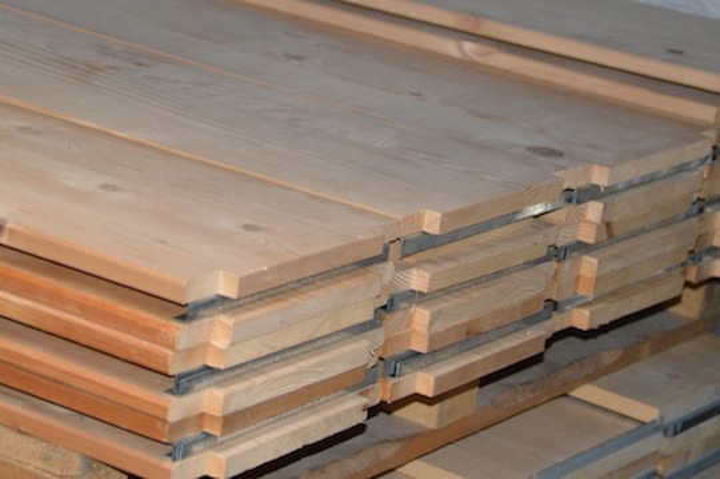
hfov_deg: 21.9
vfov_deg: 14.7
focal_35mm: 93
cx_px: 360
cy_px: 240
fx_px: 1858
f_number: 5
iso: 2800
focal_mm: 62
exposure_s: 1/60
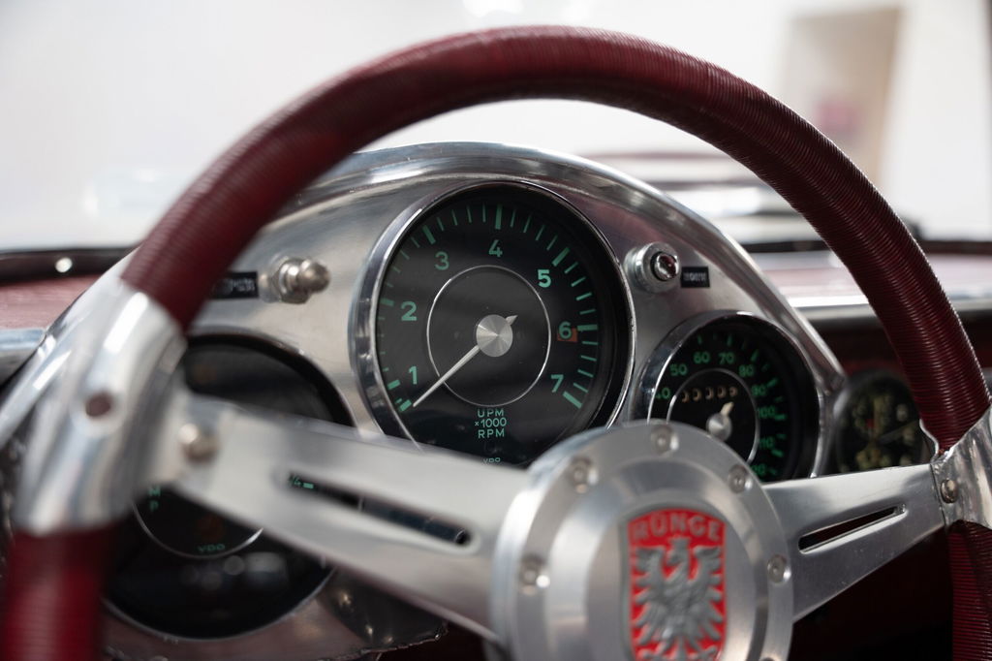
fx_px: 1055
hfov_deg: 50.4
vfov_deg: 34.8
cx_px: 496
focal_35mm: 38
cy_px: 330
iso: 250
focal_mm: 38.3
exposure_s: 1/13
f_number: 2.8
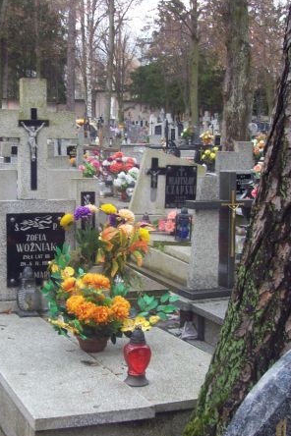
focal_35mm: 54
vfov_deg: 36.9
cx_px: 87
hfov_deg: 24.9
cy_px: 231
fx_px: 655
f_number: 2.7
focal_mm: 6
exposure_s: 1/88.2
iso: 80
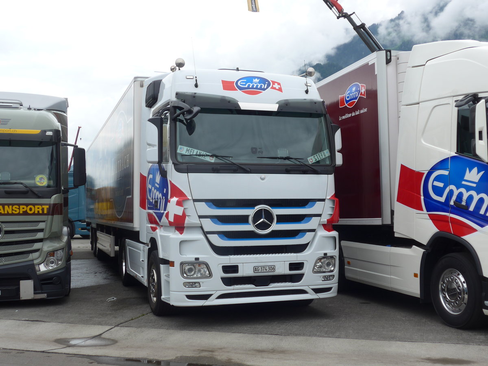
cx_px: 244
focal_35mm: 44
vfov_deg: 32.9
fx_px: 620
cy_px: 183
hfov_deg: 42.9
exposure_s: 1/640
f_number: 2.8
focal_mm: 9
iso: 80
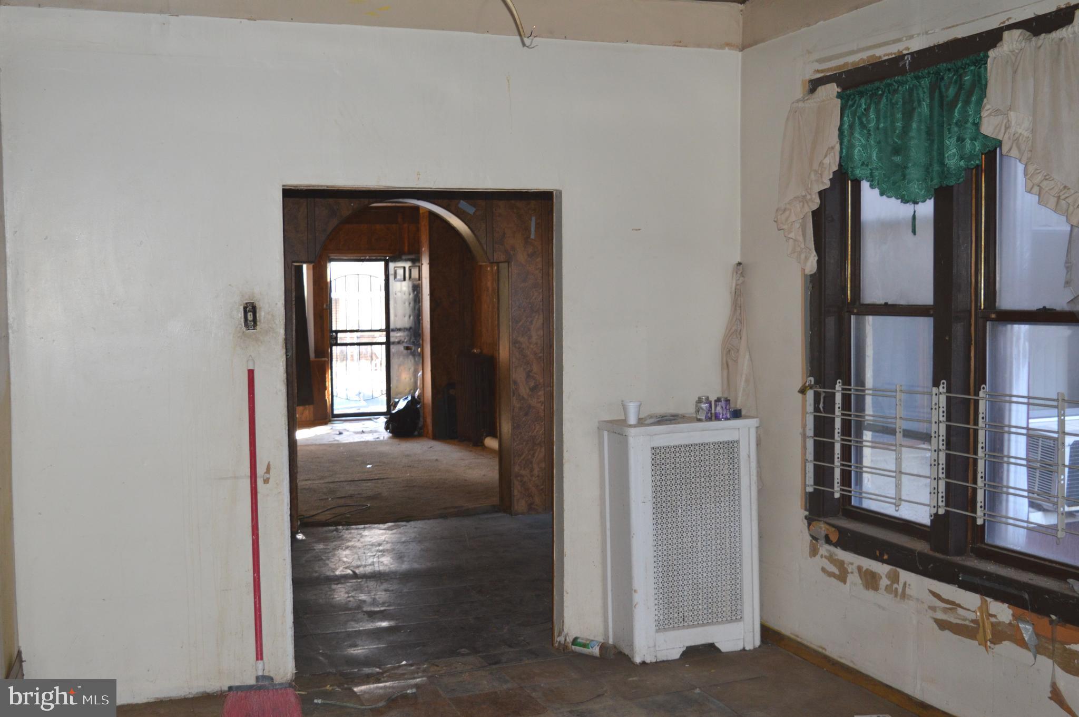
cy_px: 358
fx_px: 1168
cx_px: 540
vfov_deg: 34.1
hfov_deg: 49.6
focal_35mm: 39
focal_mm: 26
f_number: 4
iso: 640
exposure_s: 1/60
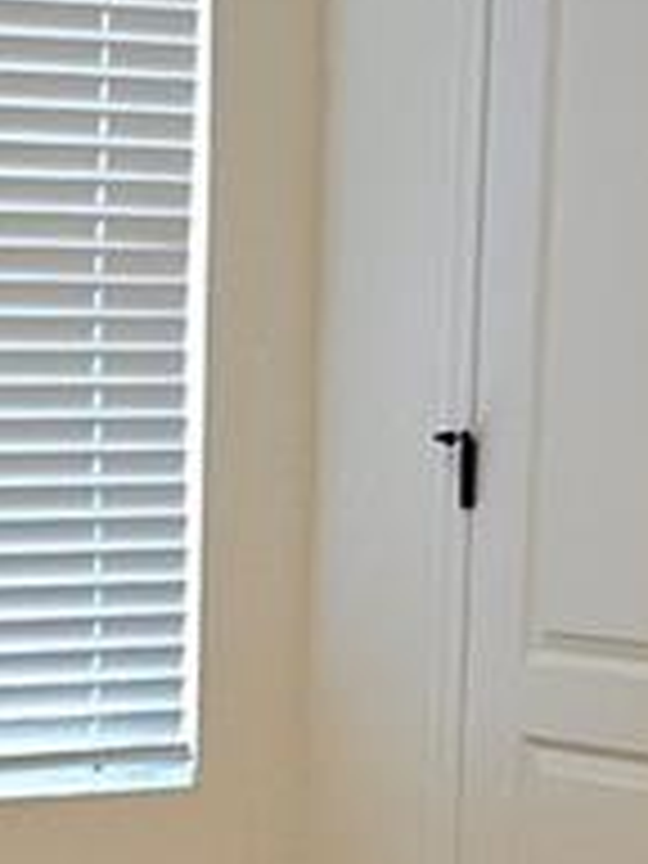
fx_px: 3594
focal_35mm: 144
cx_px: -4
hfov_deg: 10.2
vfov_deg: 13.3
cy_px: 1084
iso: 320
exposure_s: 1/120
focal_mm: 6.3
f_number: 1.7
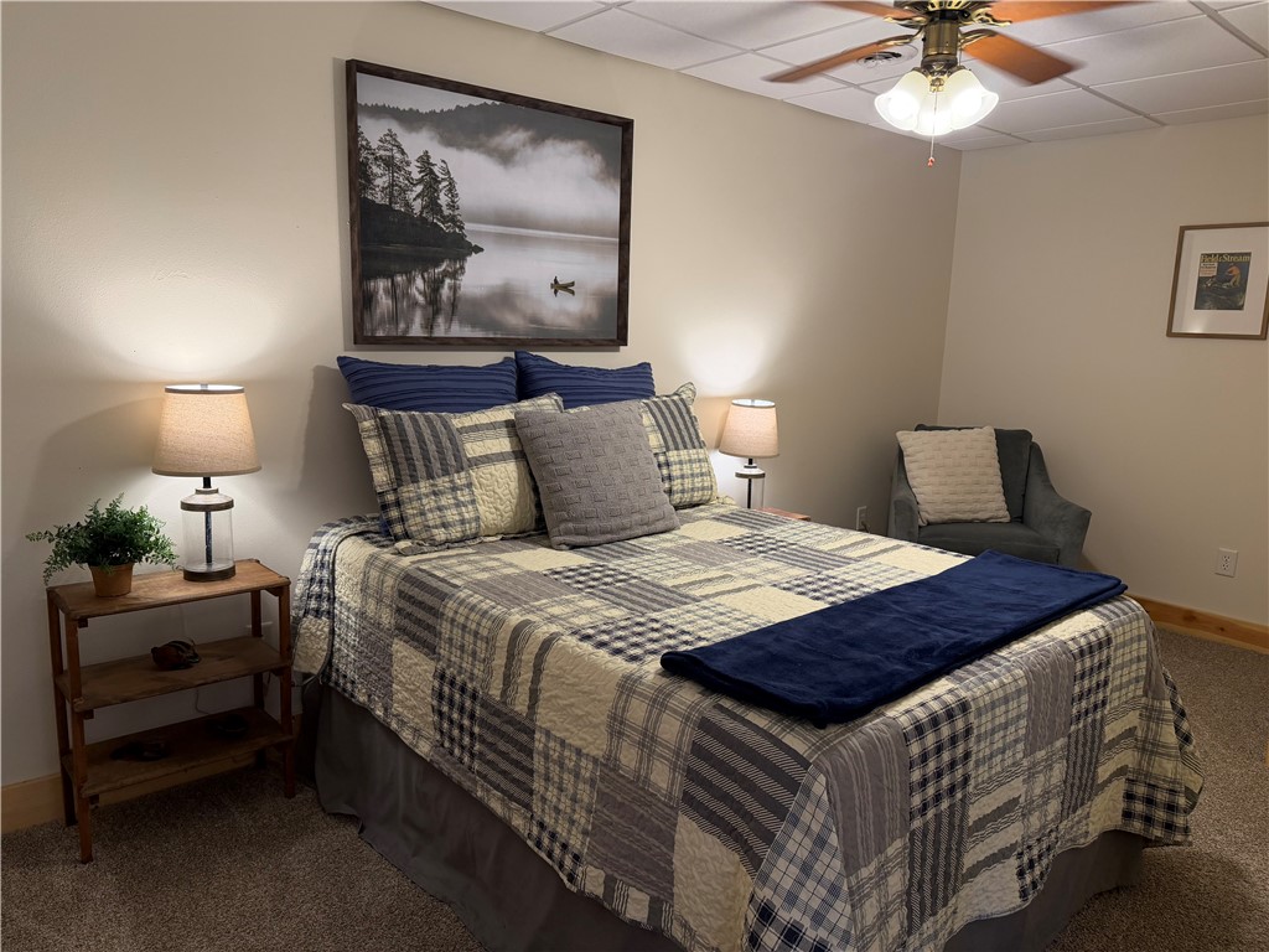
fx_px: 880
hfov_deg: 71.6
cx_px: 634
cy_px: 476
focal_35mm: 24
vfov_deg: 56.8
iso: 200
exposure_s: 1/120
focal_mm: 6.76
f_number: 1.78
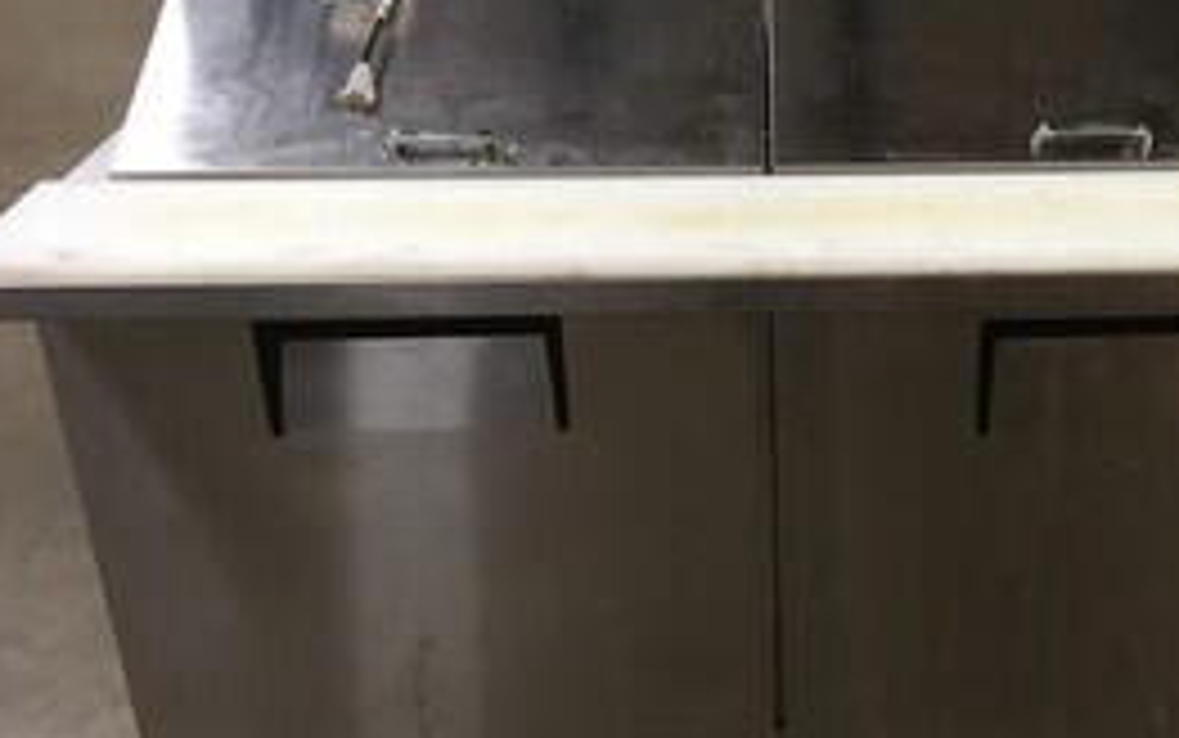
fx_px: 1511
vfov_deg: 27.4
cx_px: 778
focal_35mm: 47
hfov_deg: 42.1
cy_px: 338
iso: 125
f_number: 2.2
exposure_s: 1/30
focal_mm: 4.15
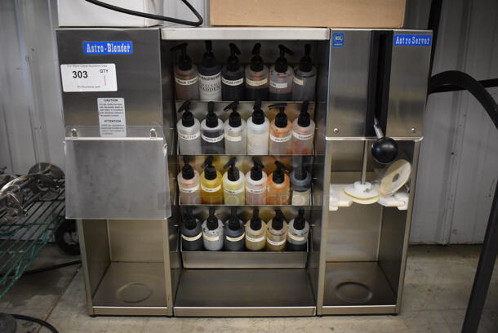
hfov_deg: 55.1
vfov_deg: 38.4
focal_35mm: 34
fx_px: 478
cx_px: 249
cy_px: 166
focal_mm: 23
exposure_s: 1/125
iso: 4000
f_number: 3.8
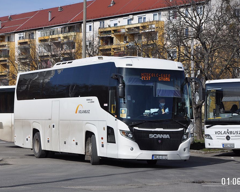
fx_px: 845
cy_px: 96
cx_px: 105
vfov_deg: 13.0
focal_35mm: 119
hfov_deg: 16.2
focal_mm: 70
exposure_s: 1/2000
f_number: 7.1
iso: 400
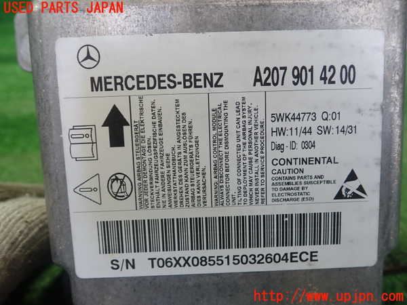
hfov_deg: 60.0
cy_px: 152
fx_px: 353
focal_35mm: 30
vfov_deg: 46.8
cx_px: 204
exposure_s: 1/125
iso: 200
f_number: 2.3
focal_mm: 5.5
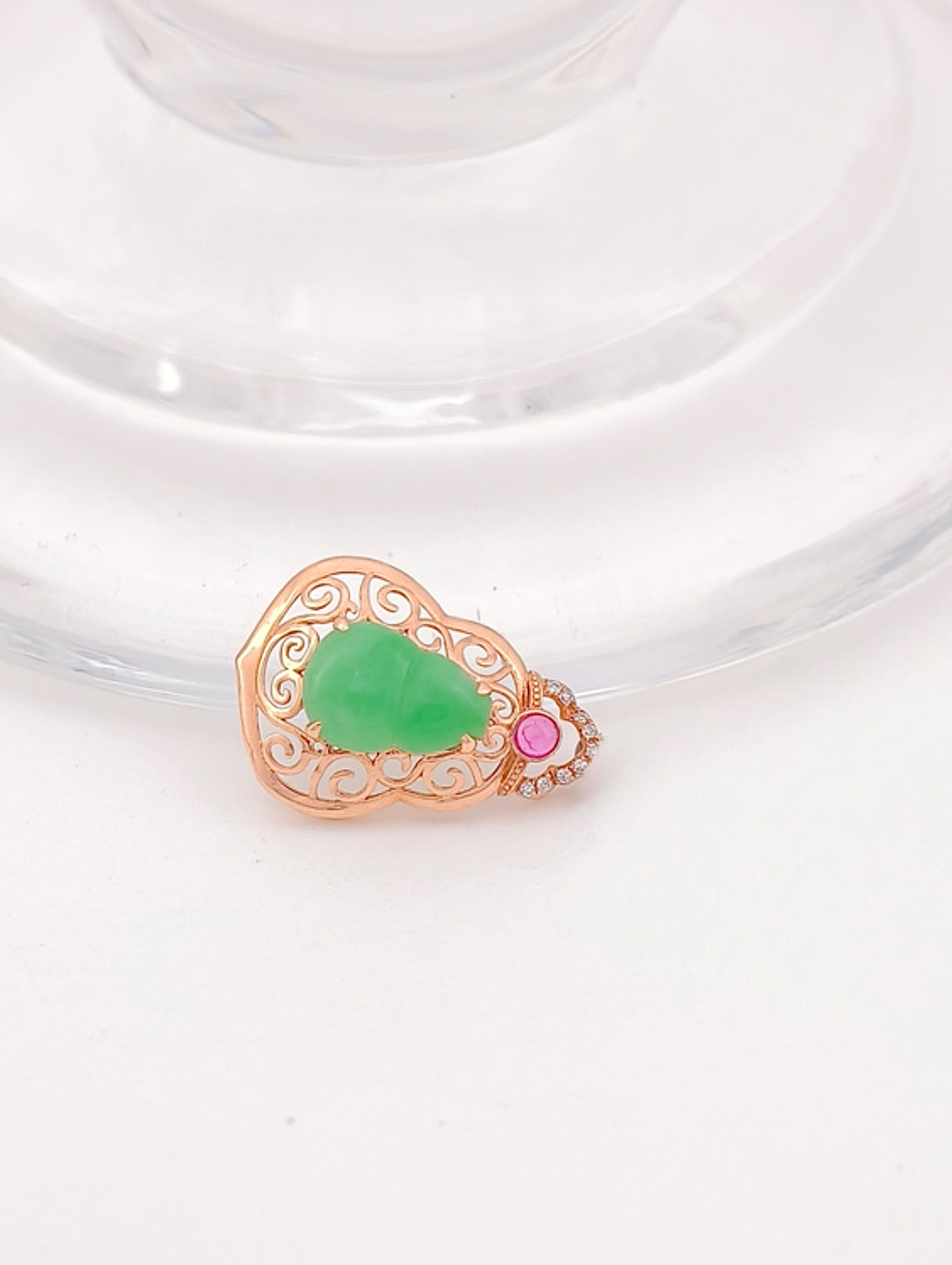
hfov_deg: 7.9
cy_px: 559
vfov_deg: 10.5
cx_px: 416
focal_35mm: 188
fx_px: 6878
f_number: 2.67
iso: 125
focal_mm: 22.48
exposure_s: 1/200
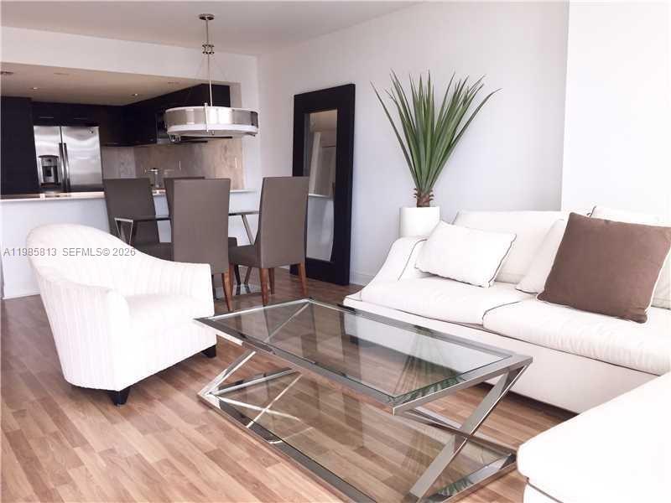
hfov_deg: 61.7
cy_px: 252
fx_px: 562
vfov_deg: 48.2
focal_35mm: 29
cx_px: 336
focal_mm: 4.15
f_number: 2.2
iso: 32
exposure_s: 1/70
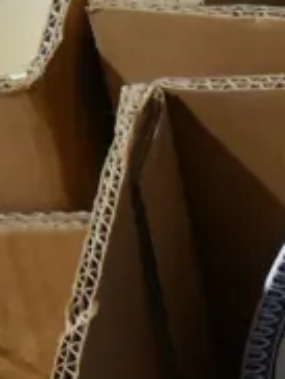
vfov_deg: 8.3
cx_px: 654
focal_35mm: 214
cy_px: 989
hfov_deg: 6.6
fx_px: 2344
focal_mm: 19
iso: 800
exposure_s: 1/60
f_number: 4.1
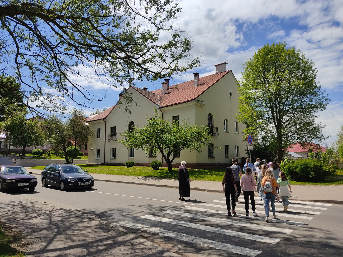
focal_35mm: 26
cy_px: 128
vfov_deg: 53.1
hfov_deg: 67.3
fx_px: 258
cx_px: 172
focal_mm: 4.74
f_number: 1.79
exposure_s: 1/1812
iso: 100
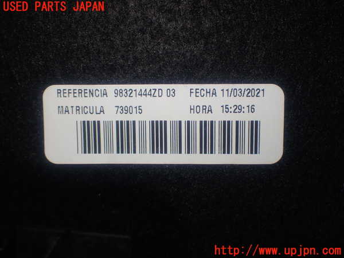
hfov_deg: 42.9
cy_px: 129
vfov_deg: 32.9
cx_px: 172
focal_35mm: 44
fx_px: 437
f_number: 2.9
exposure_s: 1/80
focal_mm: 7.84
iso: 200
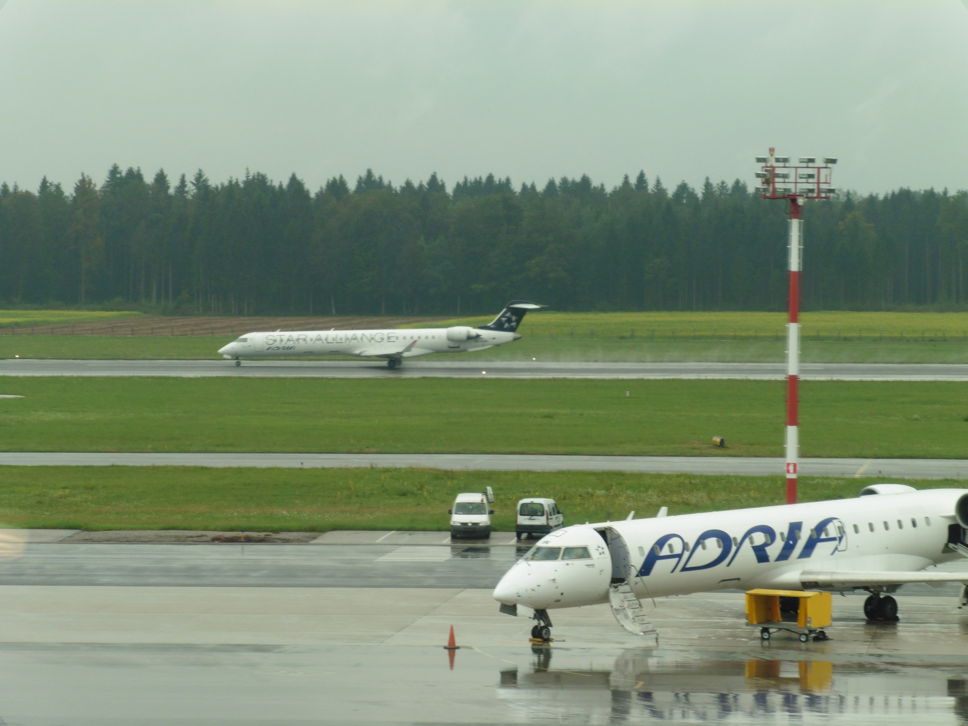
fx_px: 4306
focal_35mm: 154
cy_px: 363
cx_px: 484
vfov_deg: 9.6
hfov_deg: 12.8
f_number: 5.4
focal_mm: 27.6
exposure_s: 1/125
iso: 100
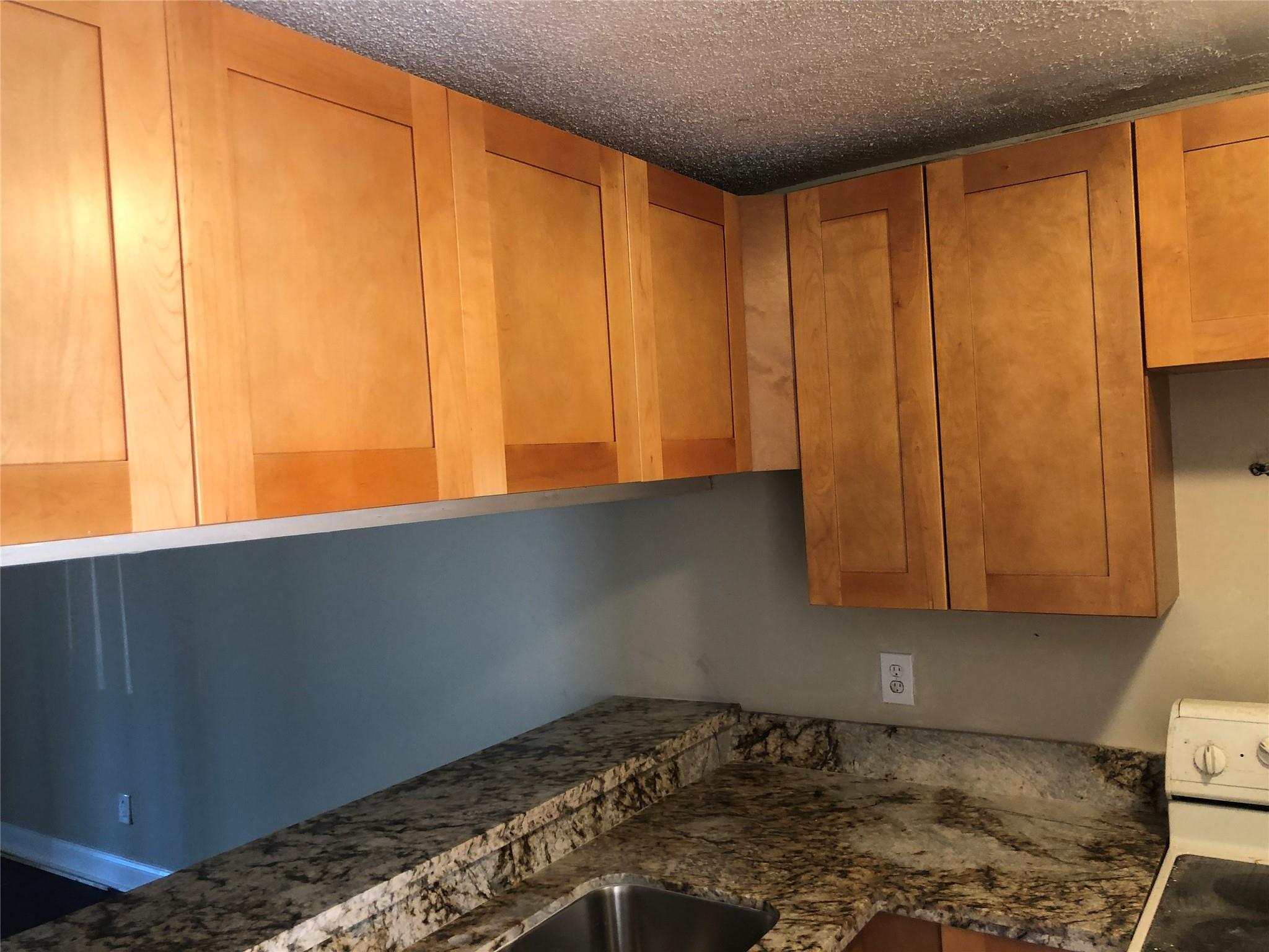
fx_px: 1026
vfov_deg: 49.7
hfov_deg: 63.4
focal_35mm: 28
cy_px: 476
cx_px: 634
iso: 50
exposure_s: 1/15
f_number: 1.8
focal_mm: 3.99
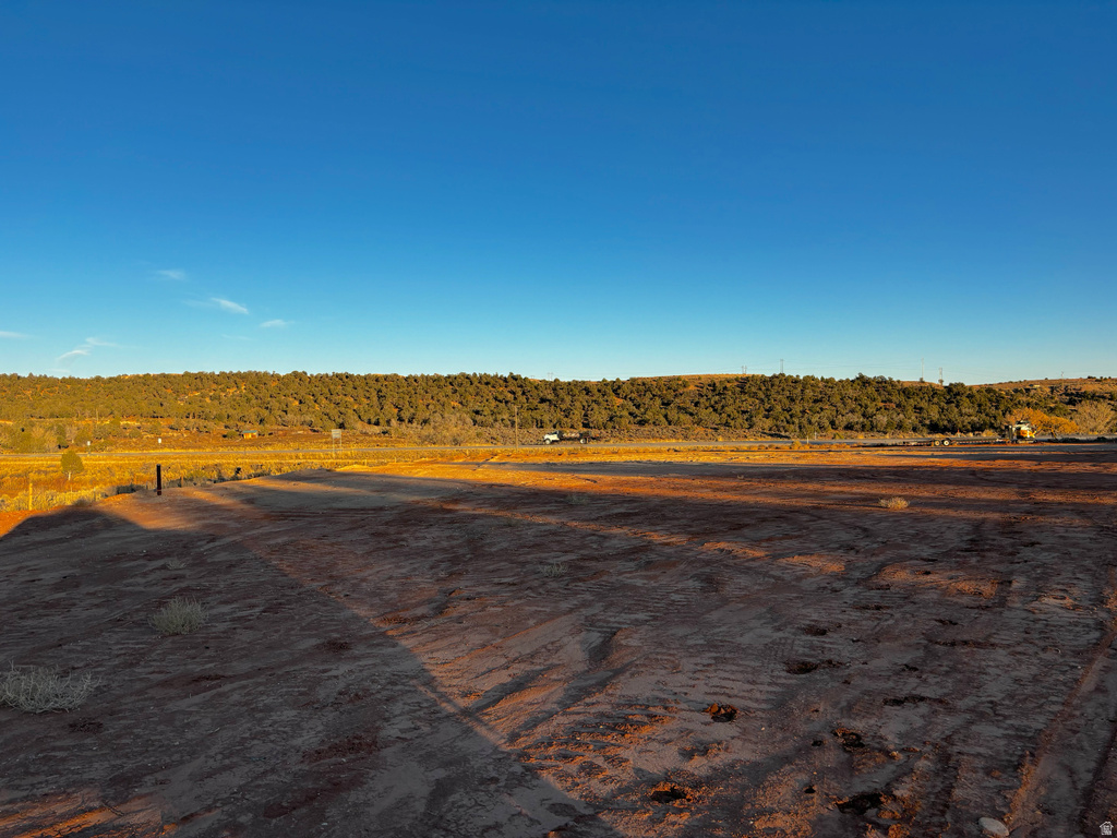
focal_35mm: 26
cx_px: 558
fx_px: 839
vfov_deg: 53.1
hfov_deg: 67.3
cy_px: 419
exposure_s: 1/1695
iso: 50
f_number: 1.6
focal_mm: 5.96
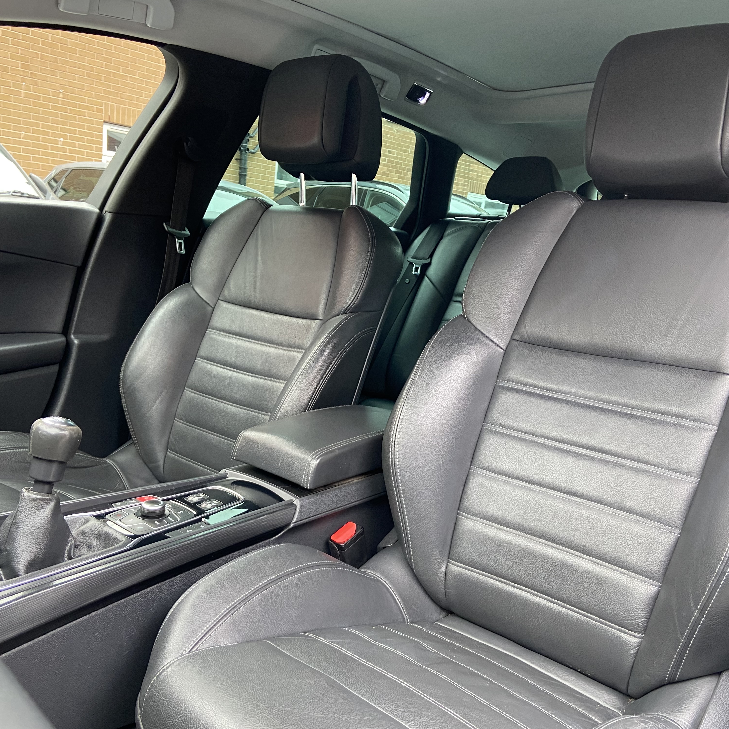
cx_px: 370
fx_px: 739
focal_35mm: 31
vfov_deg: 52.5
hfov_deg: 52.5
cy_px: 368
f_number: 1.8
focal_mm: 4.25
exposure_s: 1/60
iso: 200
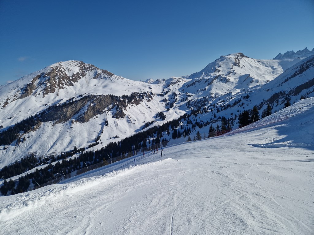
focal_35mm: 23
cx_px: 157
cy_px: 118
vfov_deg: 58.9
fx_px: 209
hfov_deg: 73.9
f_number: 1.8
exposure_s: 1/4132
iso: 50
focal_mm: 5.4
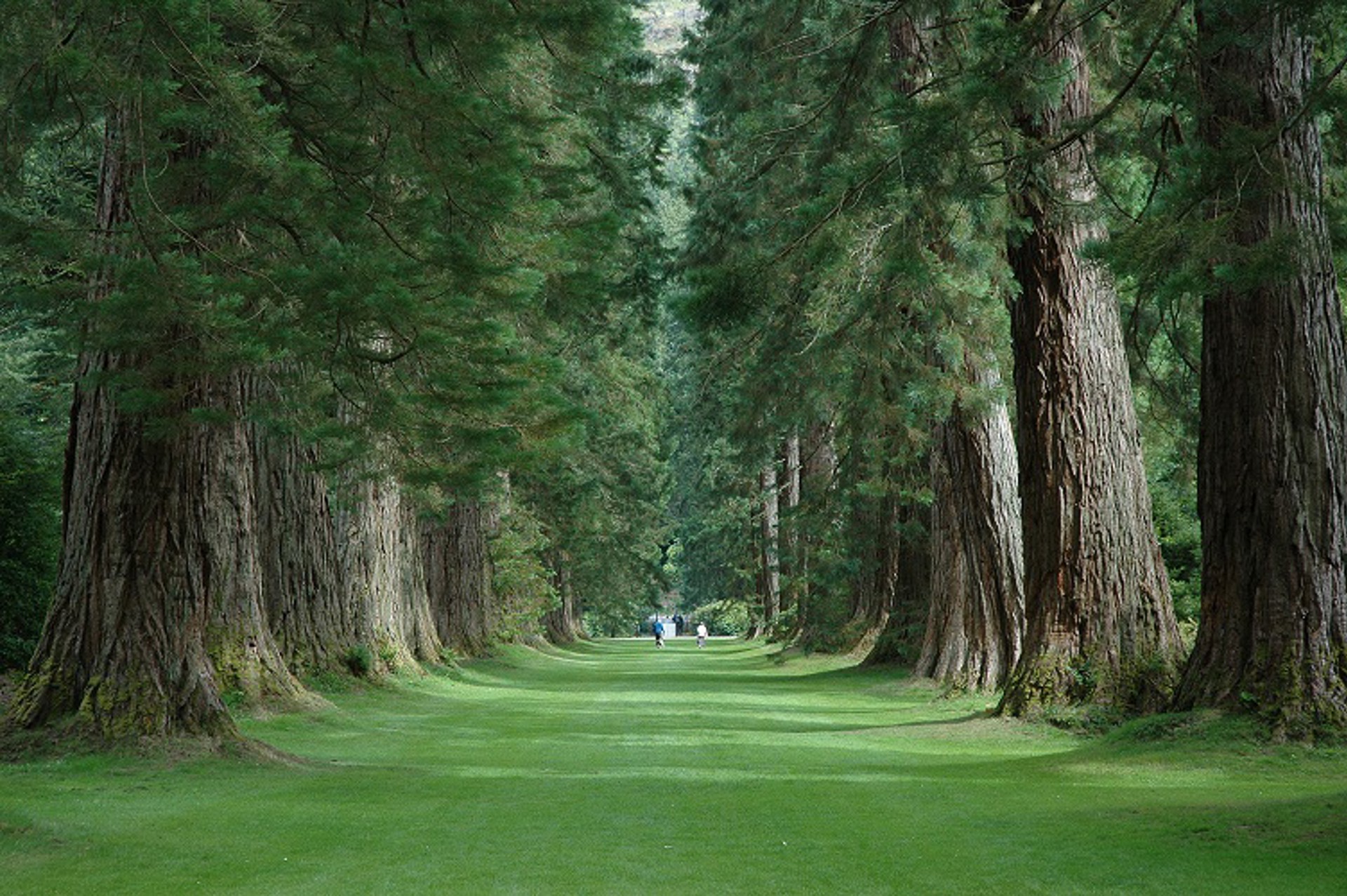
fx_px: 3365
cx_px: 674
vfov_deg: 15.2
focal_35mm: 90
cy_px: 448
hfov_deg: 22.6
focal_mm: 60
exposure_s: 1/125
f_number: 5.6
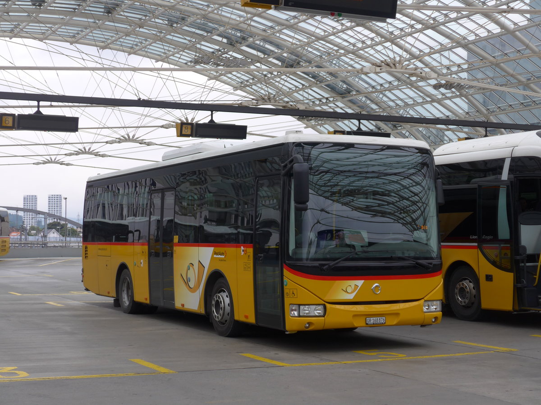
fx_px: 969
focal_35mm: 62
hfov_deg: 31.2
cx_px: 270
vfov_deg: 23.7
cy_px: 202
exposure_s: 1/80
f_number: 3.7
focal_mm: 12.7
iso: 80
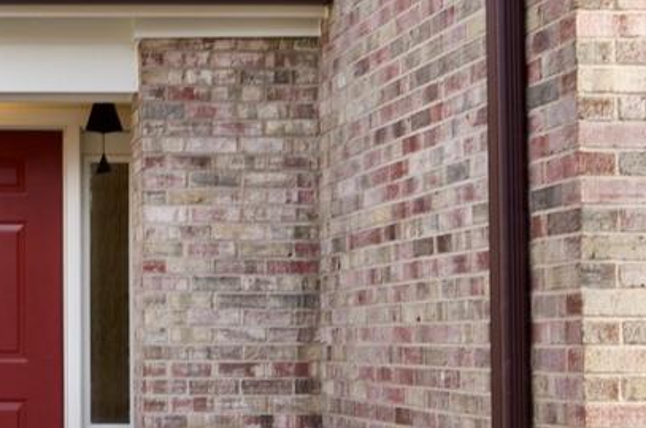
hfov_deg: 22.4
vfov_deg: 16.0
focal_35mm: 85
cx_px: -86
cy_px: 276
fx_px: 1523
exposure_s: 1/50
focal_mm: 24
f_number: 10
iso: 320
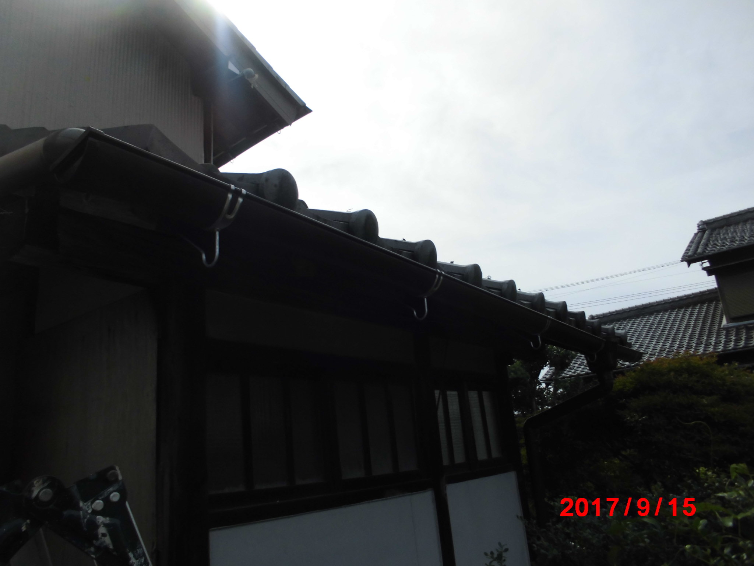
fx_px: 566
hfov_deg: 67.3
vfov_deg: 53.1
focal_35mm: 26
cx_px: 377
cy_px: 283
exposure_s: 1/160
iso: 100
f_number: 11.3
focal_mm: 4.6
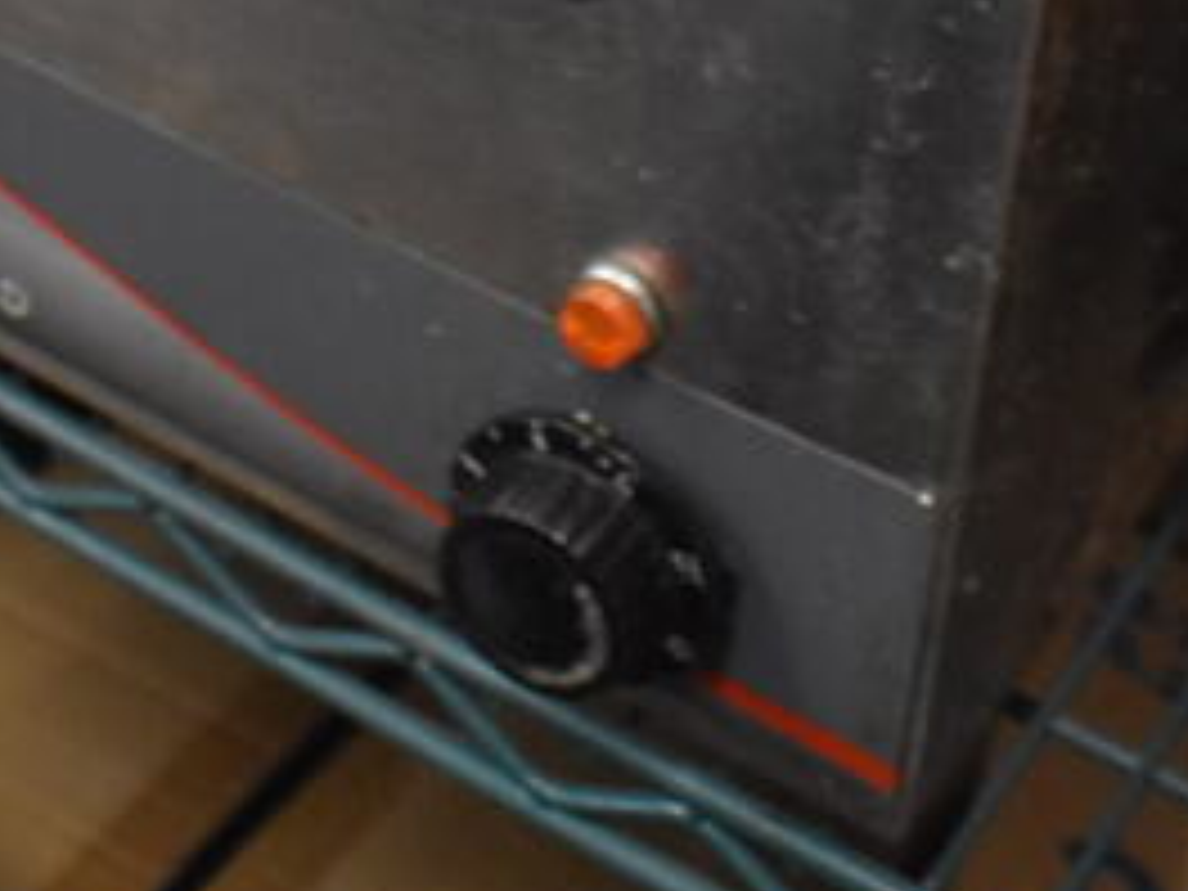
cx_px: 572
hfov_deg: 21.8
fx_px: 3089
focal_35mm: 90
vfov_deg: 15.3
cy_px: -407
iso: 2500
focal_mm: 18
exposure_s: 1/60
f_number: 4
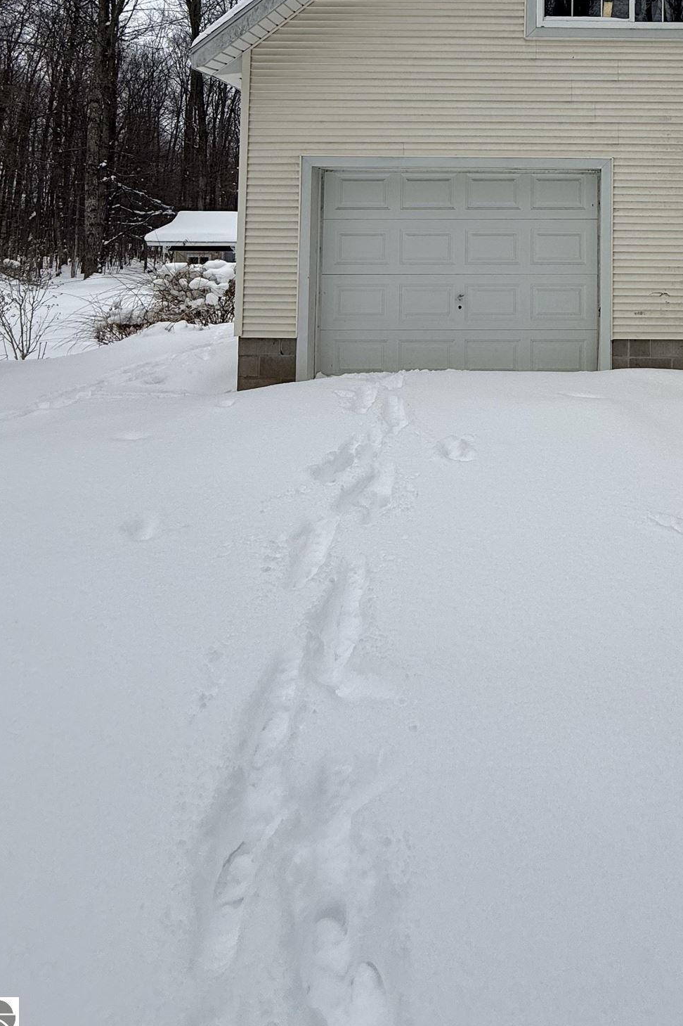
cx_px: 580
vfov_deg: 69.8
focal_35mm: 23
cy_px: 229
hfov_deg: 50.5
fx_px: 655
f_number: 2.2
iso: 50
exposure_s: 1/1145
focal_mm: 2.22
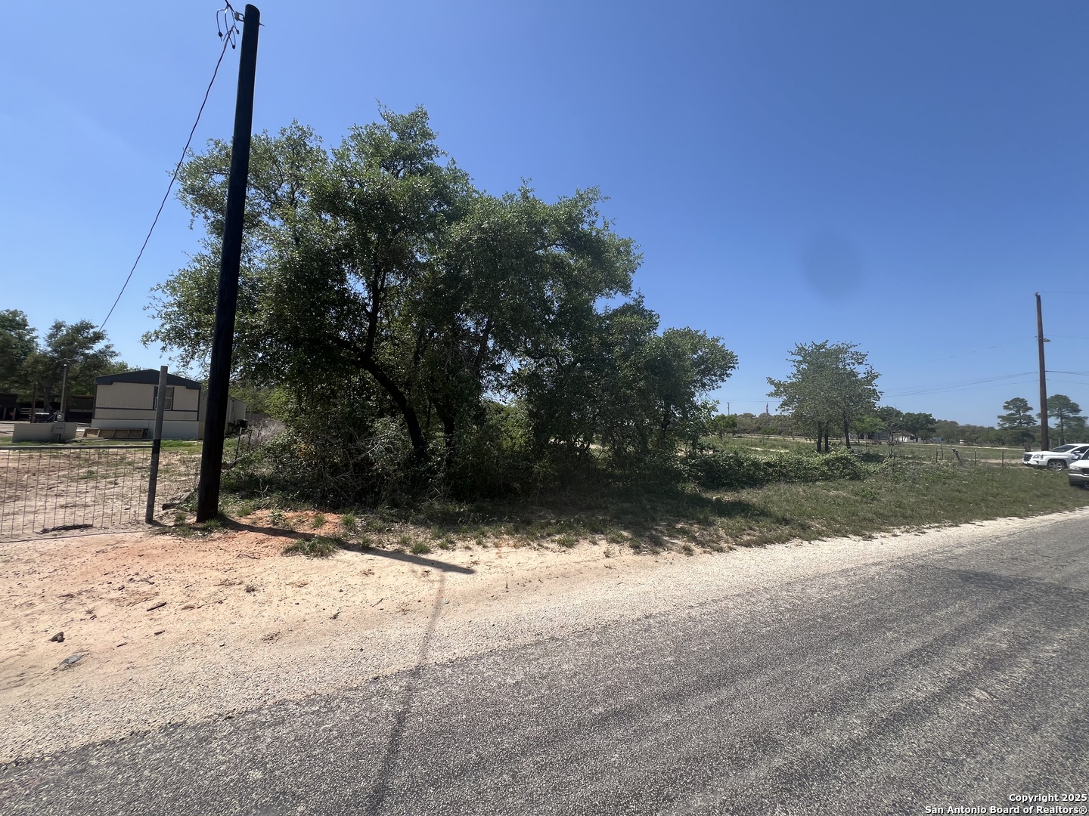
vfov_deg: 89.9
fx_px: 409
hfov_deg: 106.2
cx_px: 544
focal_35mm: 13
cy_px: 408
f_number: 1.8
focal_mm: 1.57
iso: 32
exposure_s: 1/995
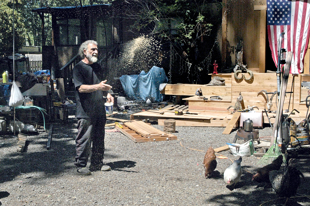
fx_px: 490
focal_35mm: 57
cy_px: 103
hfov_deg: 35.1
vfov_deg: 23.7
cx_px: 155
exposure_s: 1/400
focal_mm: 38
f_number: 18
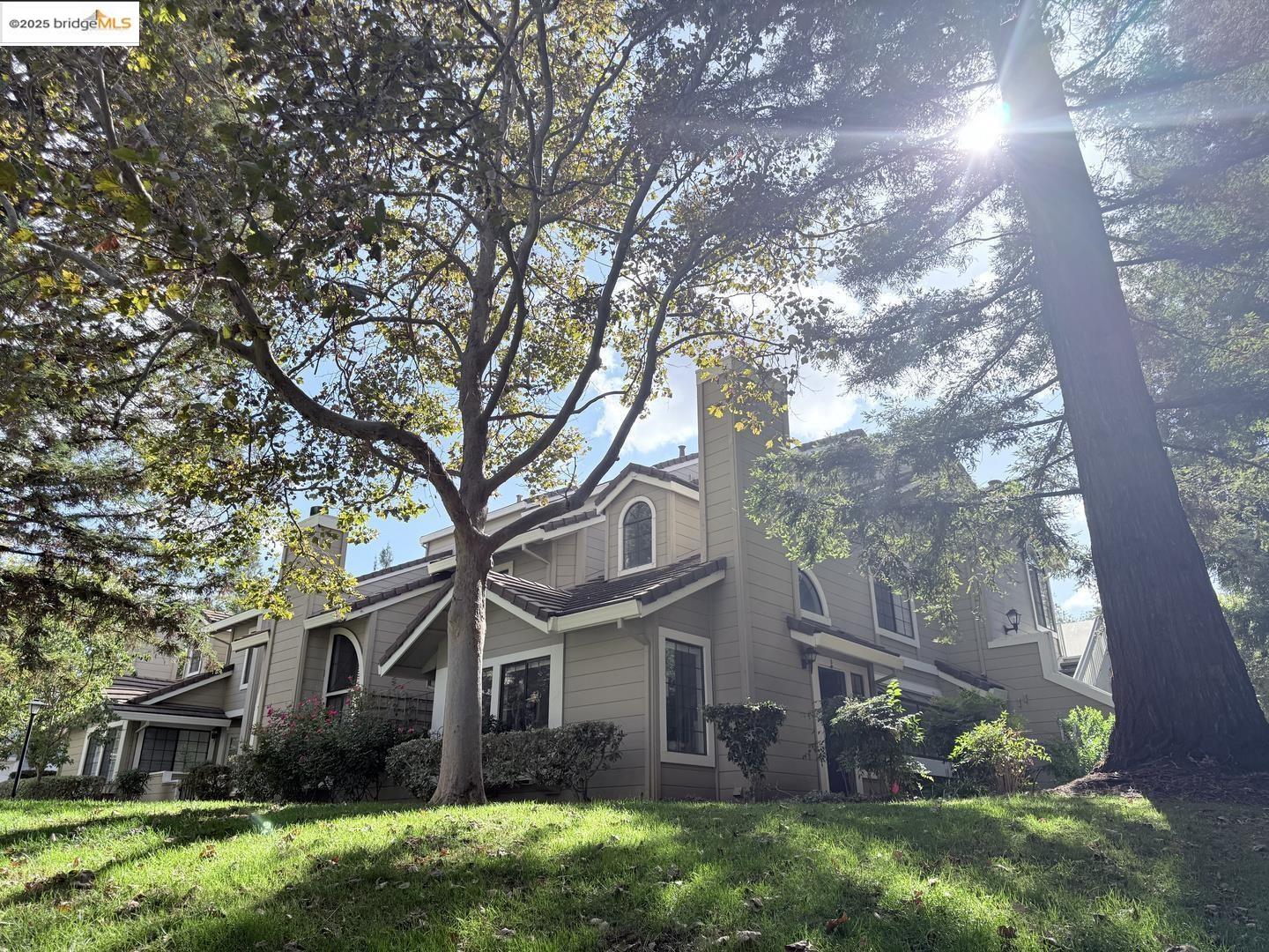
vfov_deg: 56.8
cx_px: 634
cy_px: 476
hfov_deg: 71.6
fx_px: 880
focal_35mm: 24
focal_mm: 6.76
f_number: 1.78
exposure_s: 1/1337
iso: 100
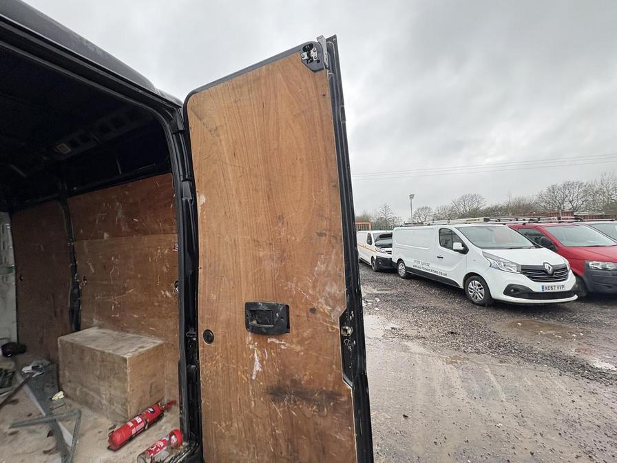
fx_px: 250
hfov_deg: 102.1
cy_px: 232
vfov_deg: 85.7
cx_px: 308
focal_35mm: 14
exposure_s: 1/99
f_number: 2.2
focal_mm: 2.22
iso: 80
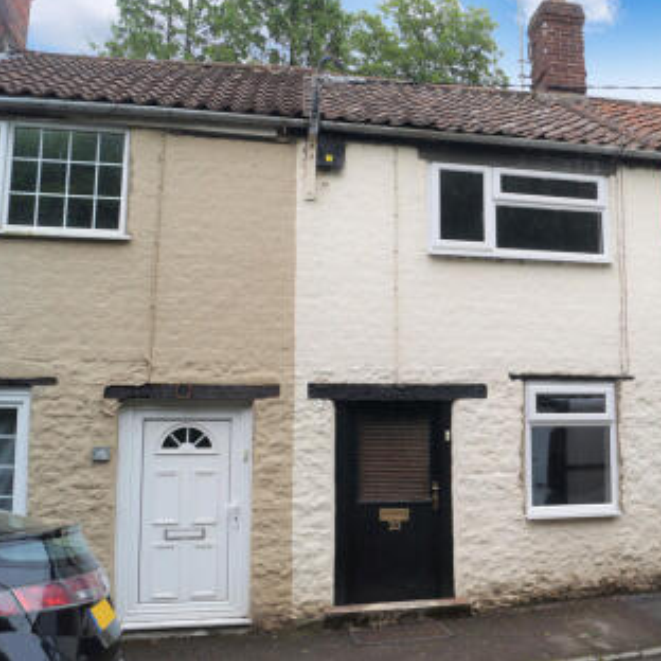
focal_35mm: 35
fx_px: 756
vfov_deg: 47.2
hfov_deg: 45.9
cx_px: 479
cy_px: 327
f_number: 7.1
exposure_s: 1/200
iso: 100
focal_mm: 18
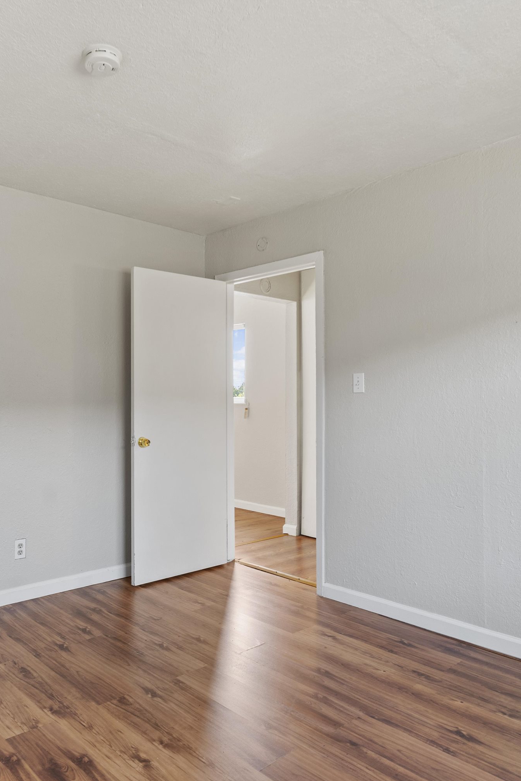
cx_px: 160
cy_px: 397
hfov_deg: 48.4
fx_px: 564
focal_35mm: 26
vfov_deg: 69.4
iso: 640
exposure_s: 1/2
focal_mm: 17
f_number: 6.3
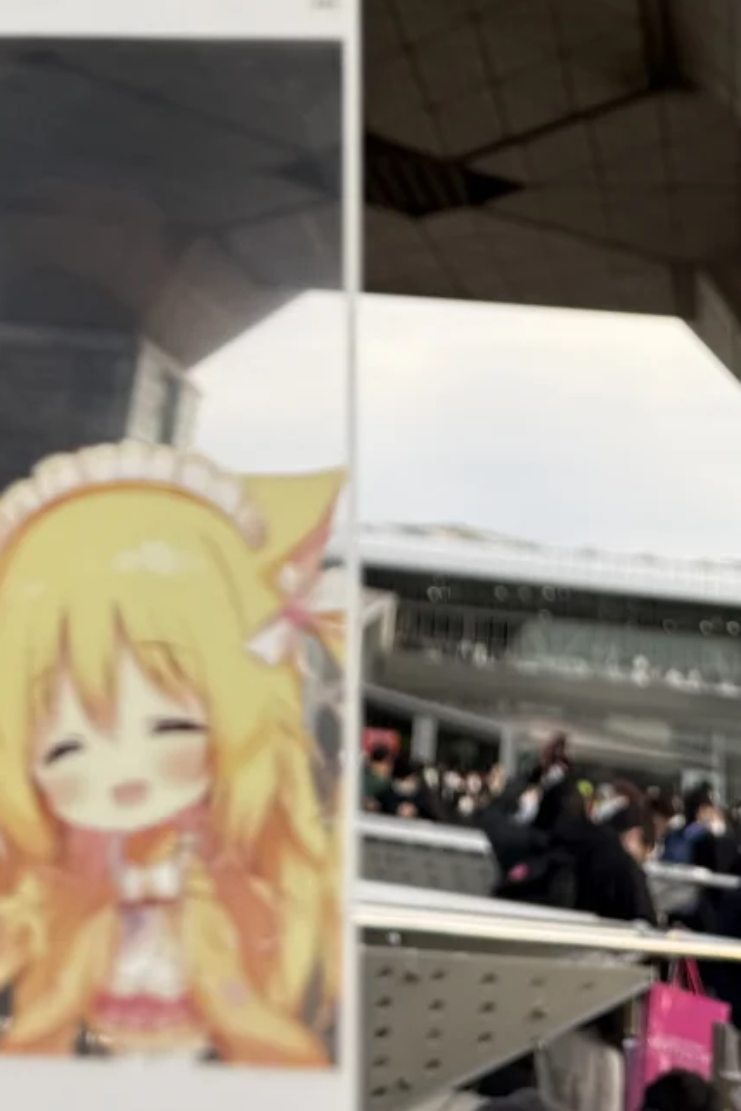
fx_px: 1729
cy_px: -118
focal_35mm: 56
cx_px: 291
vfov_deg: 31.5
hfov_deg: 24.1
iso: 80
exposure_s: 1/765
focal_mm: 6.76
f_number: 1.78
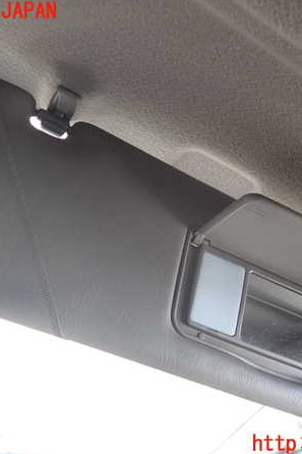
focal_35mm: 35
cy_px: 228
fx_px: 441
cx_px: 177
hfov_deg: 37.7
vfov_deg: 54.5
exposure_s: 1/60
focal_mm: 4.5
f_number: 2
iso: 125
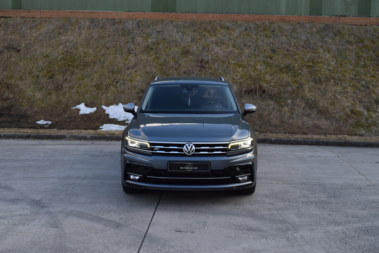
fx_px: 458
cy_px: 126
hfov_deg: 45.0
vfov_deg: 30.8
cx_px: 190
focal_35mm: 44
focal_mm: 29
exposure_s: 1/250
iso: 400
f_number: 8
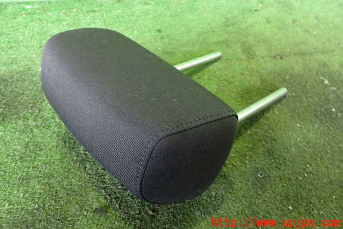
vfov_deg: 41.0
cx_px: 168
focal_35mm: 32
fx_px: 305
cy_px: 98
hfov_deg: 58.7
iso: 800
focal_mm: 5.4
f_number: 2.3
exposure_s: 1/30
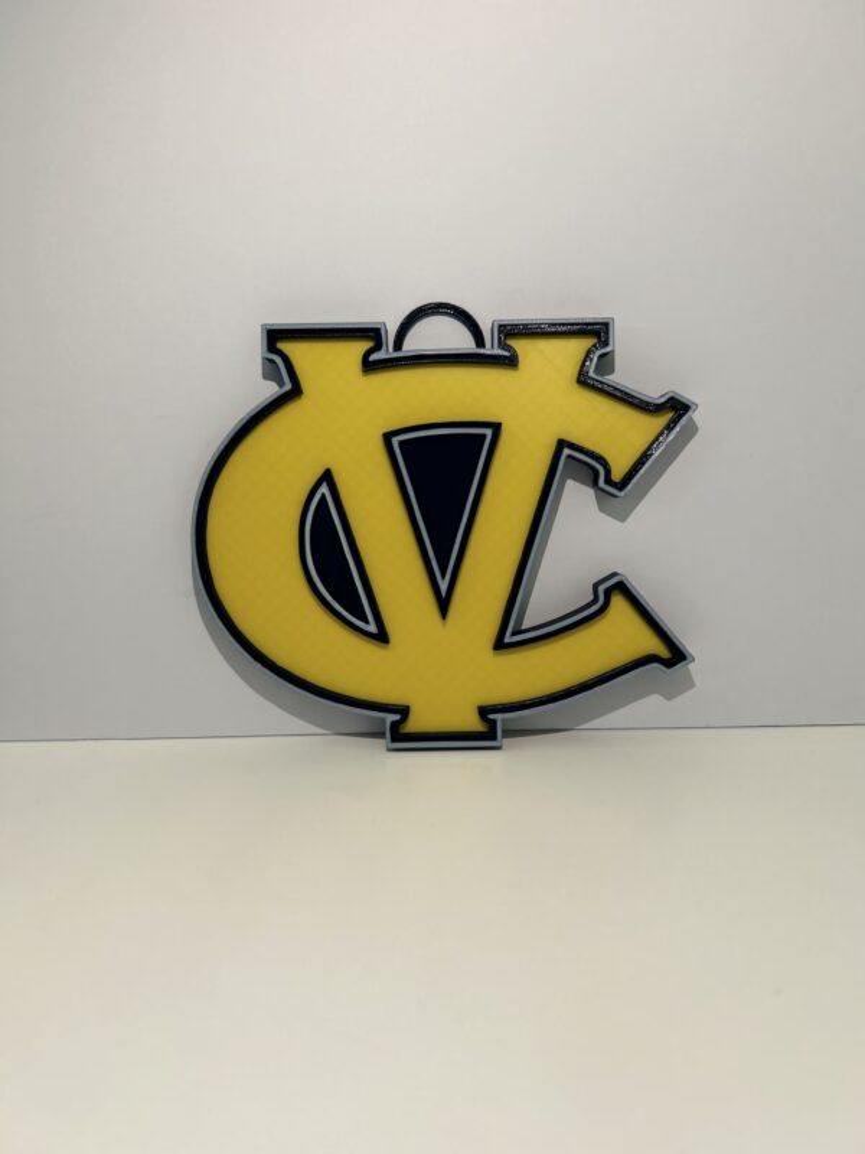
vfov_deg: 67.3
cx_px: 432
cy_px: 577
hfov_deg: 53.1
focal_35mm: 26
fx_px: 866
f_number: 1.5
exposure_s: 1/60
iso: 160
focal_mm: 5.7
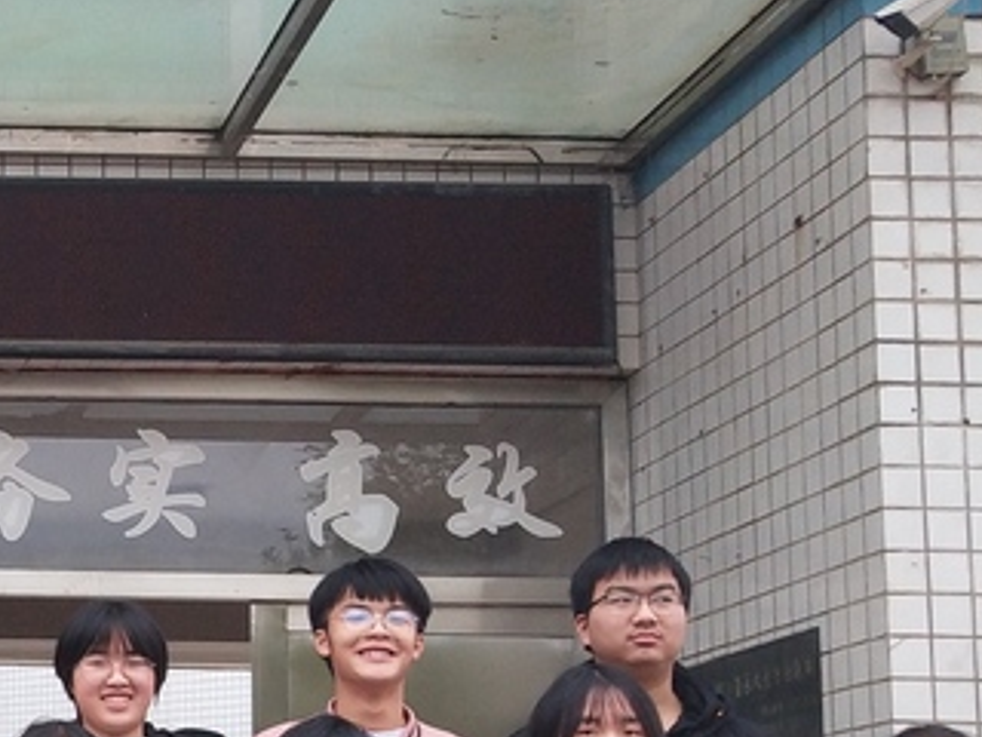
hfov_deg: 19.0
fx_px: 2723
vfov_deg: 15.3
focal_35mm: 96
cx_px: -282
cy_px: 620
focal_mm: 3.95
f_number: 1.8
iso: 77
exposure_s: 1/100
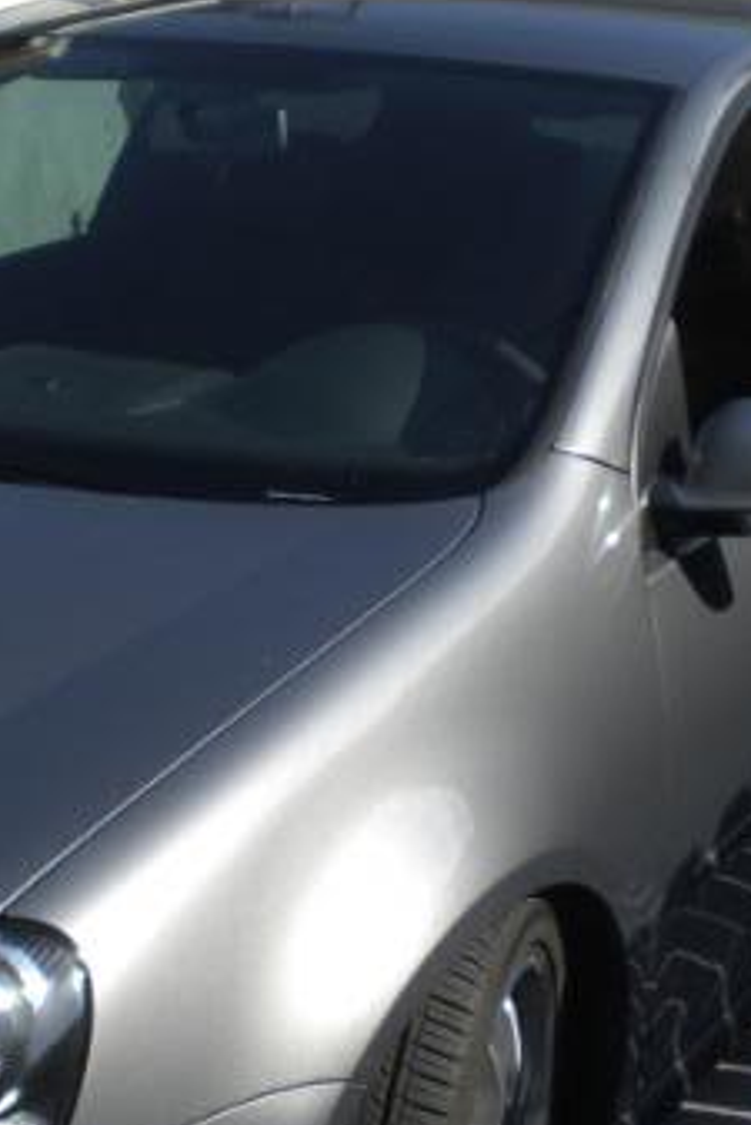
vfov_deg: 26.9
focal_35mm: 75
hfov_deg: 18.2
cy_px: 698
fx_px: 2344
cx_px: 421
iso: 50
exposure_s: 1/500
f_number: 3.1
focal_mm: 6.3
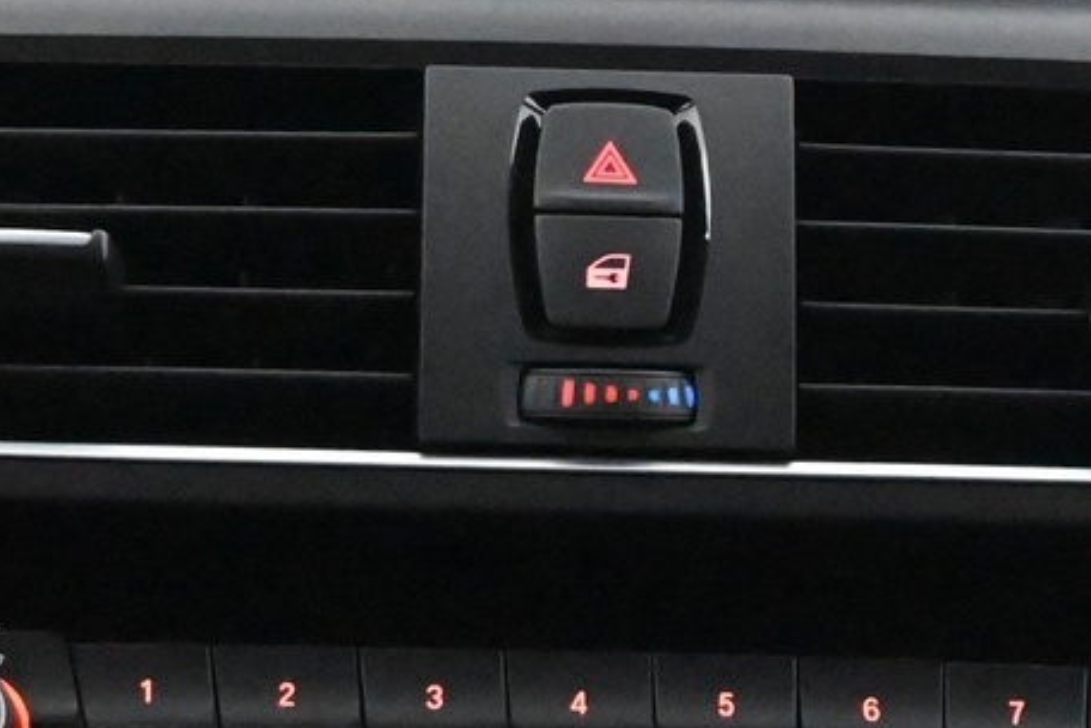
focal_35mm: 192
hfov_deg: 10.7
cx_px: 593
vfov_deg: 7.2
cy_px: 455
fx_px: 5818
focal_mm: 36
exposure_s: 1/60
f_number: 5.3
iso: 18000
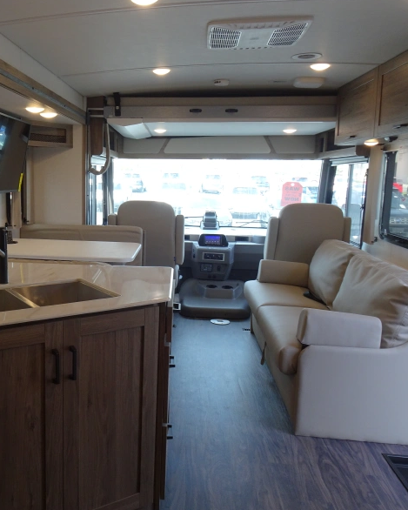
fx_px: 483
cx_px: 110
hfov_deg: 44.5
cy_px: 252
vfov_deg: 55.7
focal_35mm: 32
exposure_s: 1/50
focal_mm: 4.1
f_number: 3.5
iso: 80
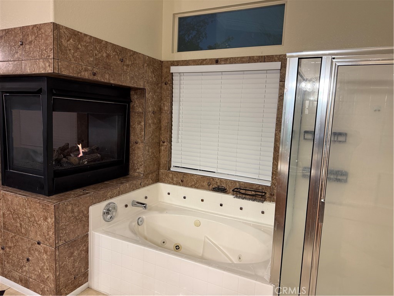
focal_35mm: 24
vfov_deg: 56.8
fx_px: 273
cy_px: 148
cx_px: 197
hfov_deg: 71.6
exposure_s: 1/60
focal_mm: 6.76
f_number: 1.78
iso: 250
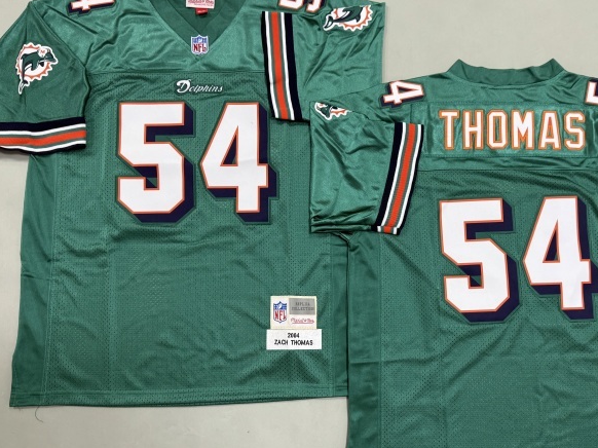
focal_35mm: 33
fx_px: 570
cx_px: 356
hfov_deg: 55.0
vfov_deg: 42.9
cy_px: 242
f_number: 1.78
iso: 160
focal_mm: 6.76
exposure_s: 1/50
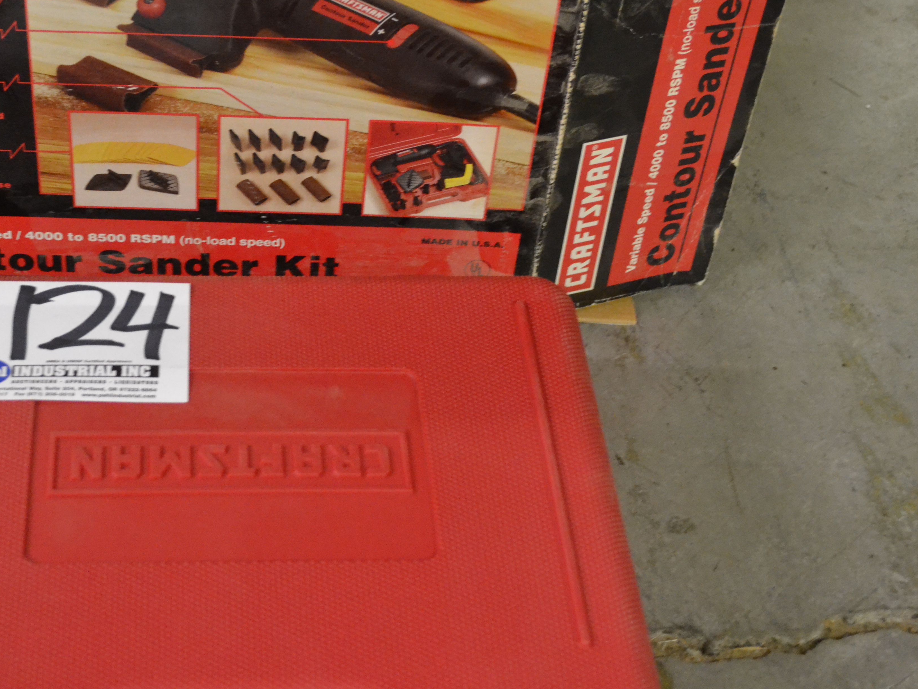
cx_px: 293
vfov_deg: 22.6
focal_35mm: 65
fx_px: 1724
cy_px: 282
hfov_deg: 29.6
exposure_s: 1/60
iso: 3200
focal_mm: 32
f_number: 4.8
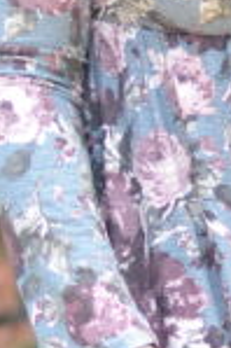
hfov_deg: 2.7
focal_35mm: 516
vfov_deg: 4.0
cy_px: 472
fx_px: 4978
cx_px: 303
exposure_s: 1/500
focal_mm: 50
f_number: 1.8
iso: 100
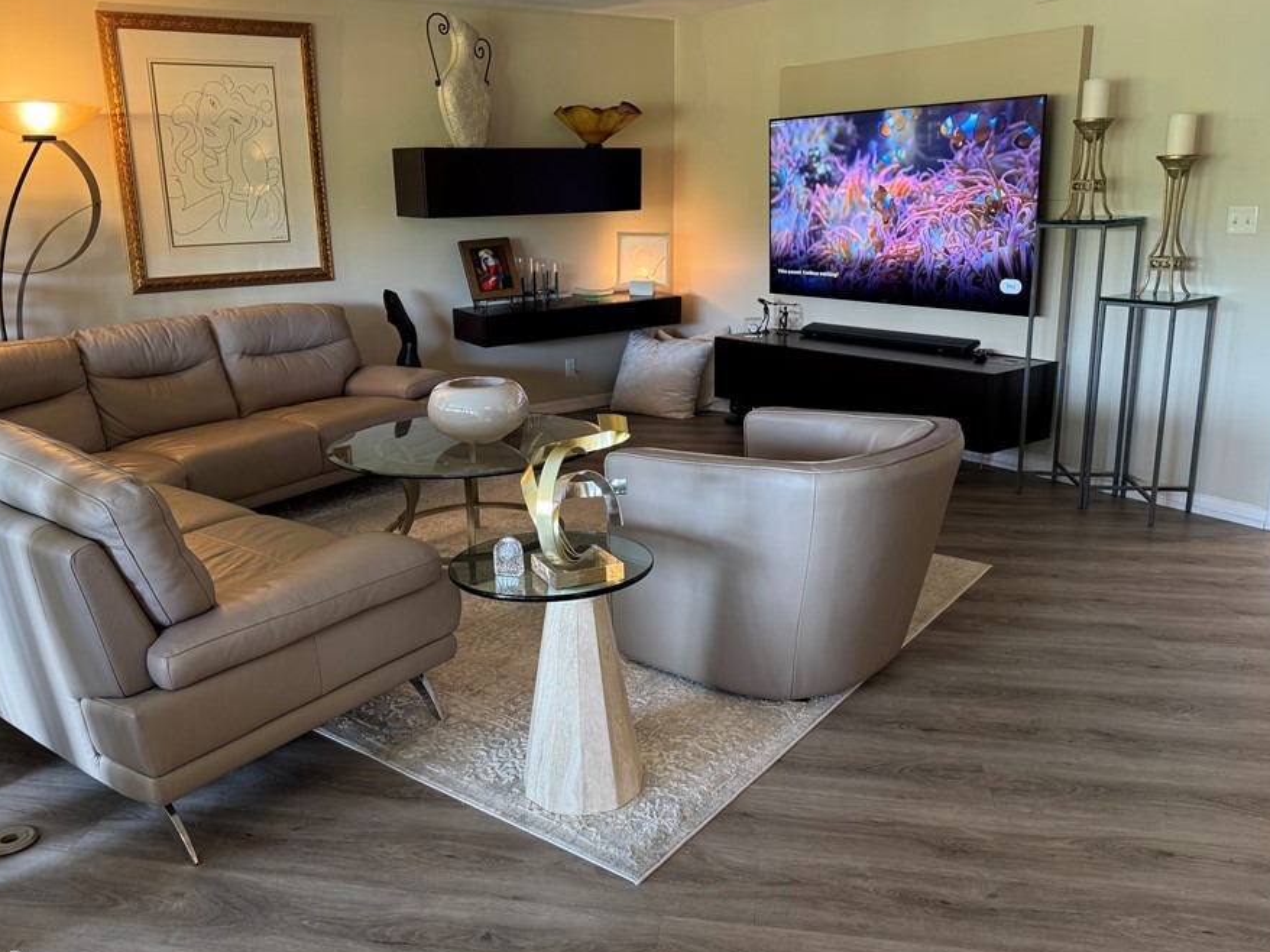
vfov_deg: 49.7
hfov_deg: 63.4
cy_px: 440
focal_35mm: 28
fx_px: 1027
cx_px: 589
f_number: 1.78
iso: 160
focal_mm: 6.76
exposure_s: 1/60
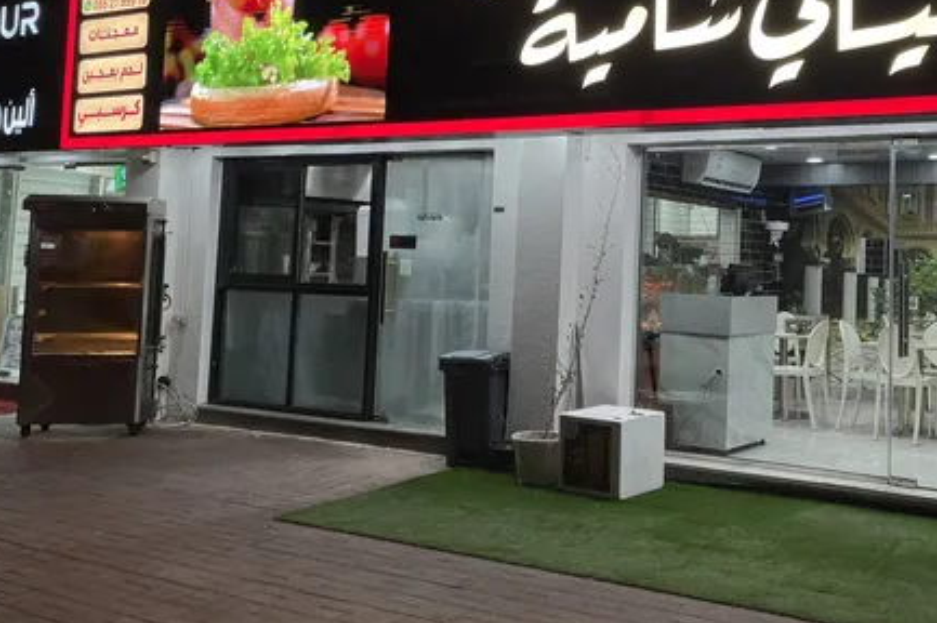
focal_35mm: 40
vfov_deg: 32.9
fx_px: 1040
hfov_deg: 47.3
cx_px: 662
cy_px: 180
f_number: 1.6
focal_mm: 4.2
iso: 32
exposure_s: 1/148
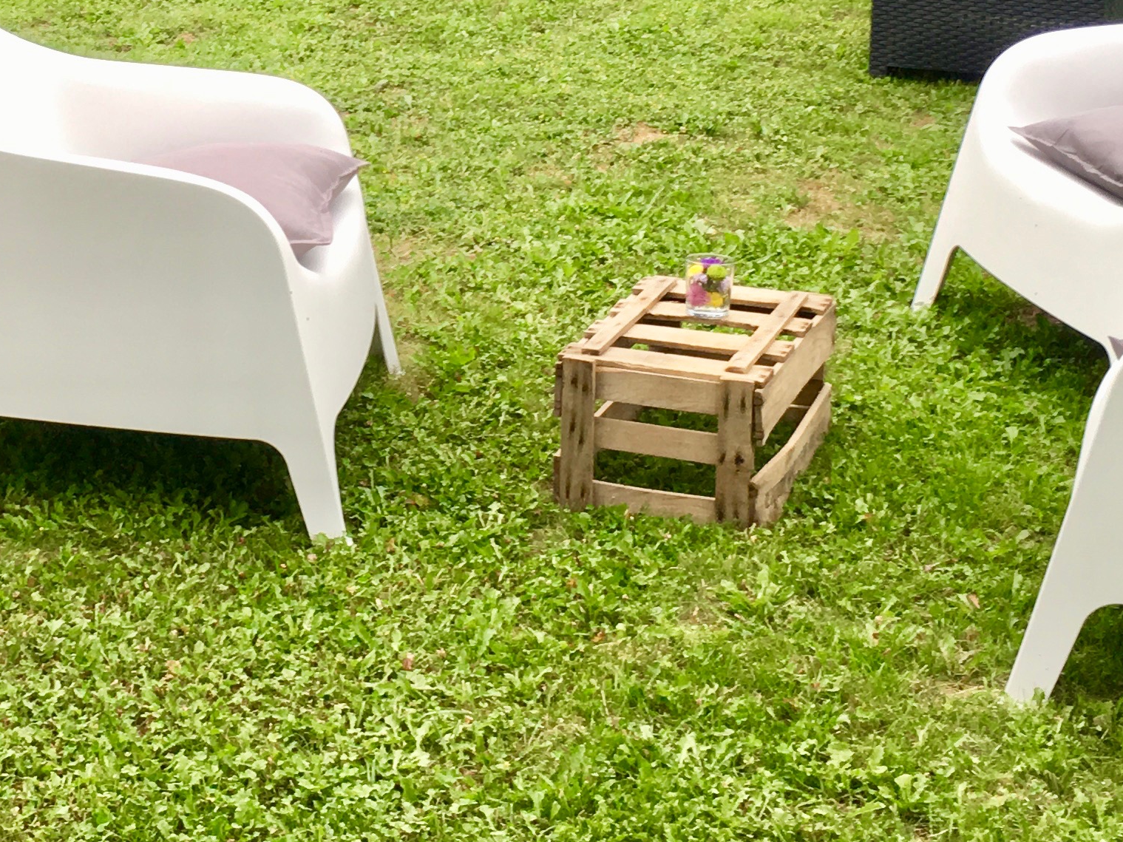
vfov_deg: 18.8
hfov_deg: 25.1
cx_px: 323
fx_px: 2498
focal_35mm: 77
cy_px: 97
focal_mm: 4.15
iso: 40
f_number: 2.2
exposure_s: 1/100
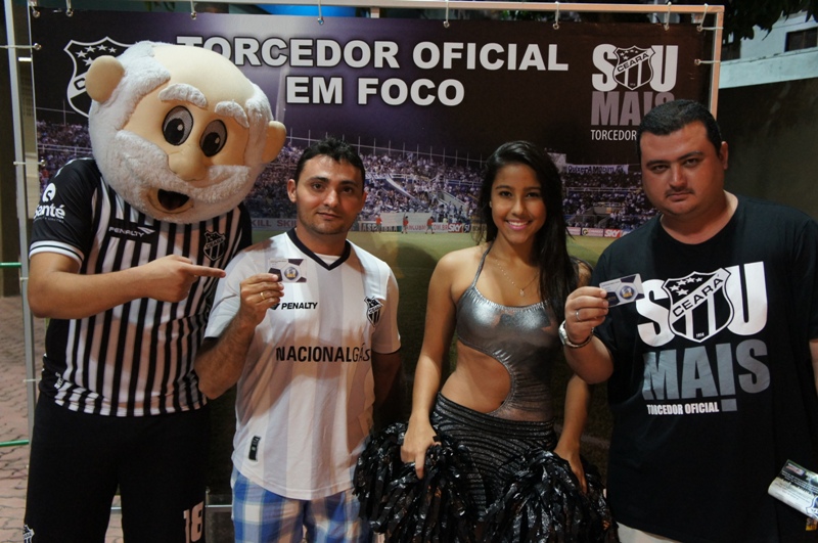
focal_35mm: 39
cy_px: 272
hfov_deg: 49.6
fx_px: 885
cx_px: 409
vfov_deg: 34.1
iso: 1600
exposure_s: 1/40
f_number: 4
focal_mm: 26
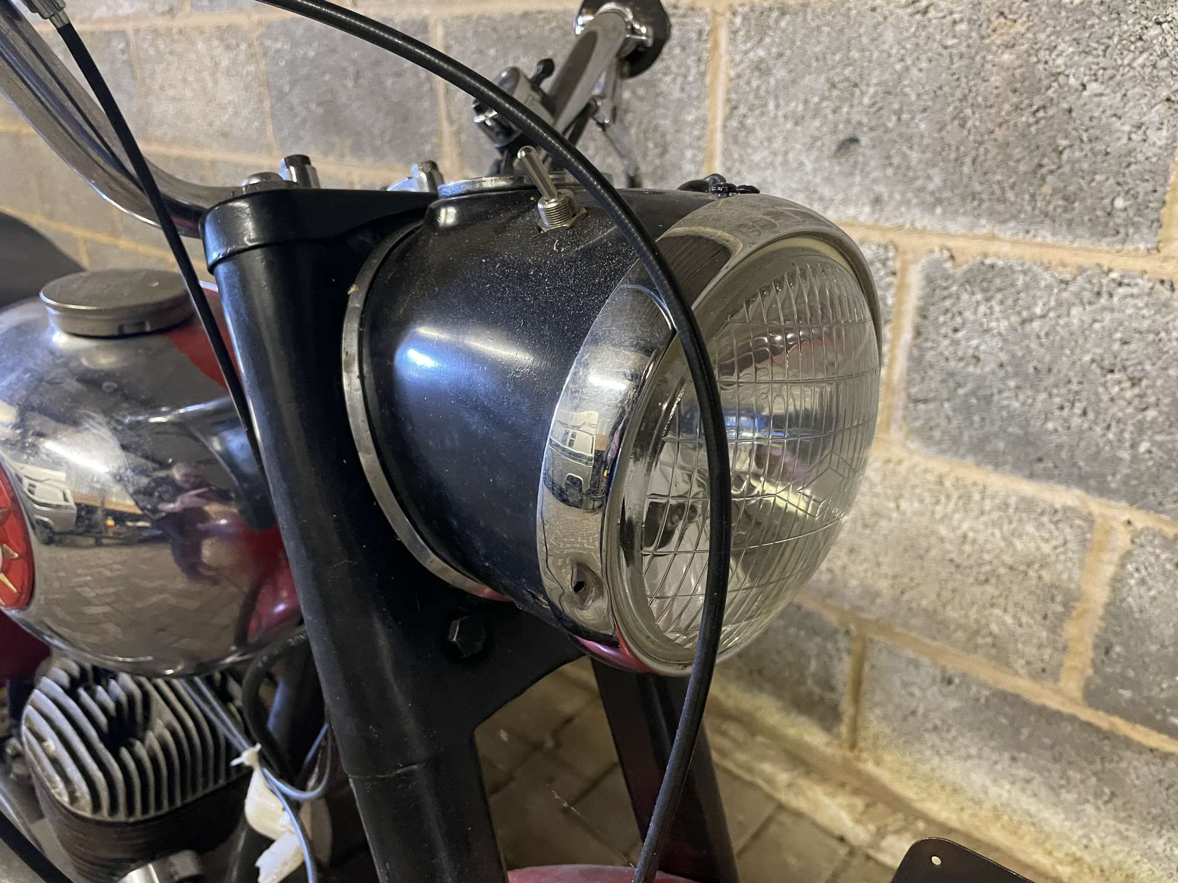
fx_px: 885
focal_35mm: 26
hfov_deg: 67.3
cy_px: 442
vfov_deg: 53.1
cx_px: 589
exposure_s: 1/33
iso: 500
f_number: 1.6
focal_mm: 4.2
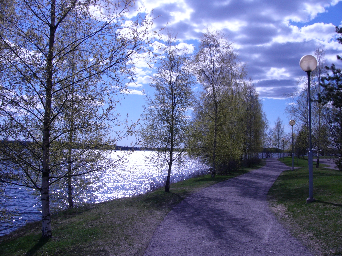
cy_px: 128
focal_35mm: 35
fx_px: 346
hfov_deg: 52.6
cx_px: 171
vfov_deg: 40.7
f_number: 5.6
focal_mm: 4.6
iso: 50
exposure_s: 1/800
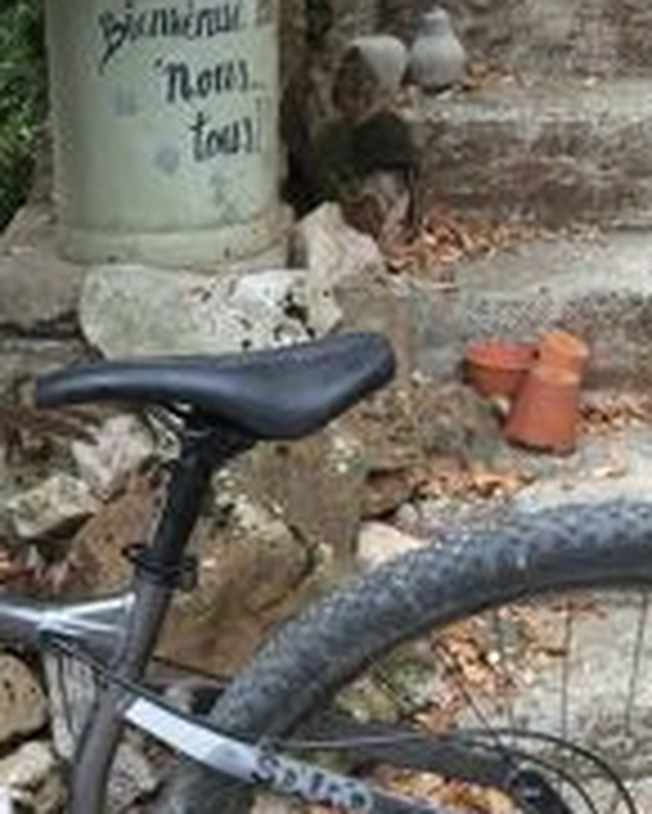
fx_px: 1808
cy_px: 711
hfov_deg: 20.0
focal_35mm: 75
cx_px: 36
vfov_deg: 24.7
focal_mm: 4.15
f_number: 2.2
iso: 50
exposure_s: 1/100
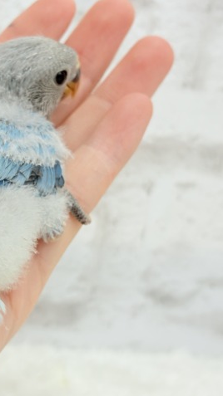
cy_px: 198
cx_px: 5
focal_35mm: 76
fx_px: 800
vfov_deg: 27.9
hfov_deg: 15.6
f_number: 1.6
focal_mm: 5.96
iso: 80
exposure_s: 1/100
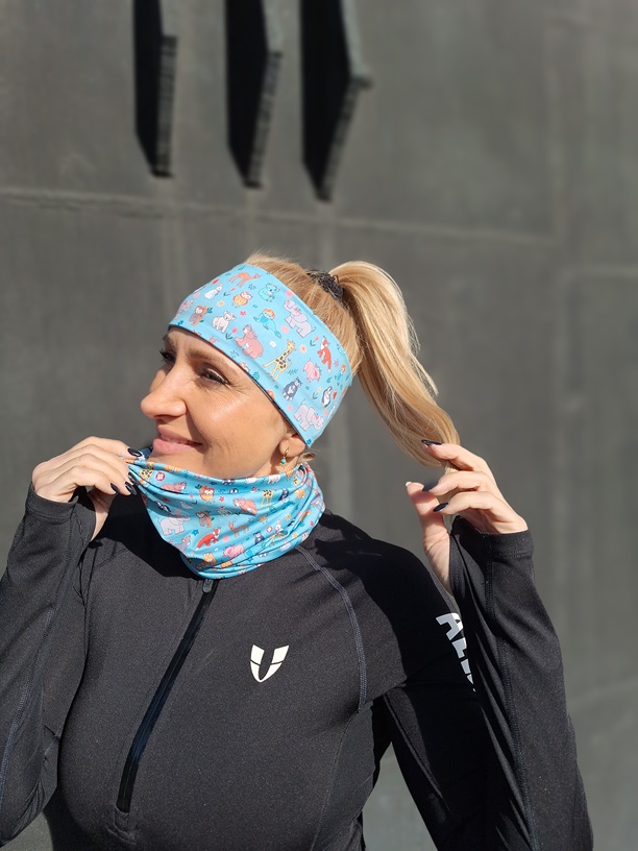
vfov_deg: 73.9
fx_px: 565
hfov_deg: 58.9
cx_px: 319
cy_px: 426
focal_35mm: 23
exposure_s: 1/1812
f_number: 1.8
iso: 40
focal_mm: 5.54
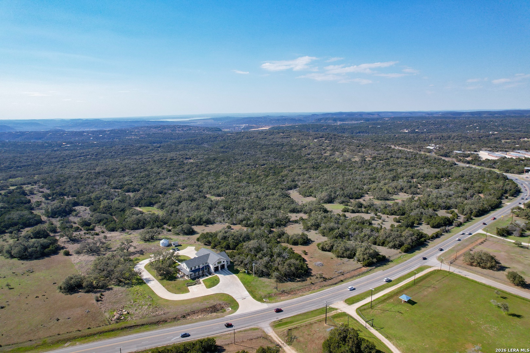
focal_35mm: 22
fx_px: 324
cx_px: 265
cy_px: 176
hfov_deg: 78.6
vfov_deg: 57.2
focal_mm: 8.38
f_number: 2.8
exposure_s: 1/3000
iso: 100
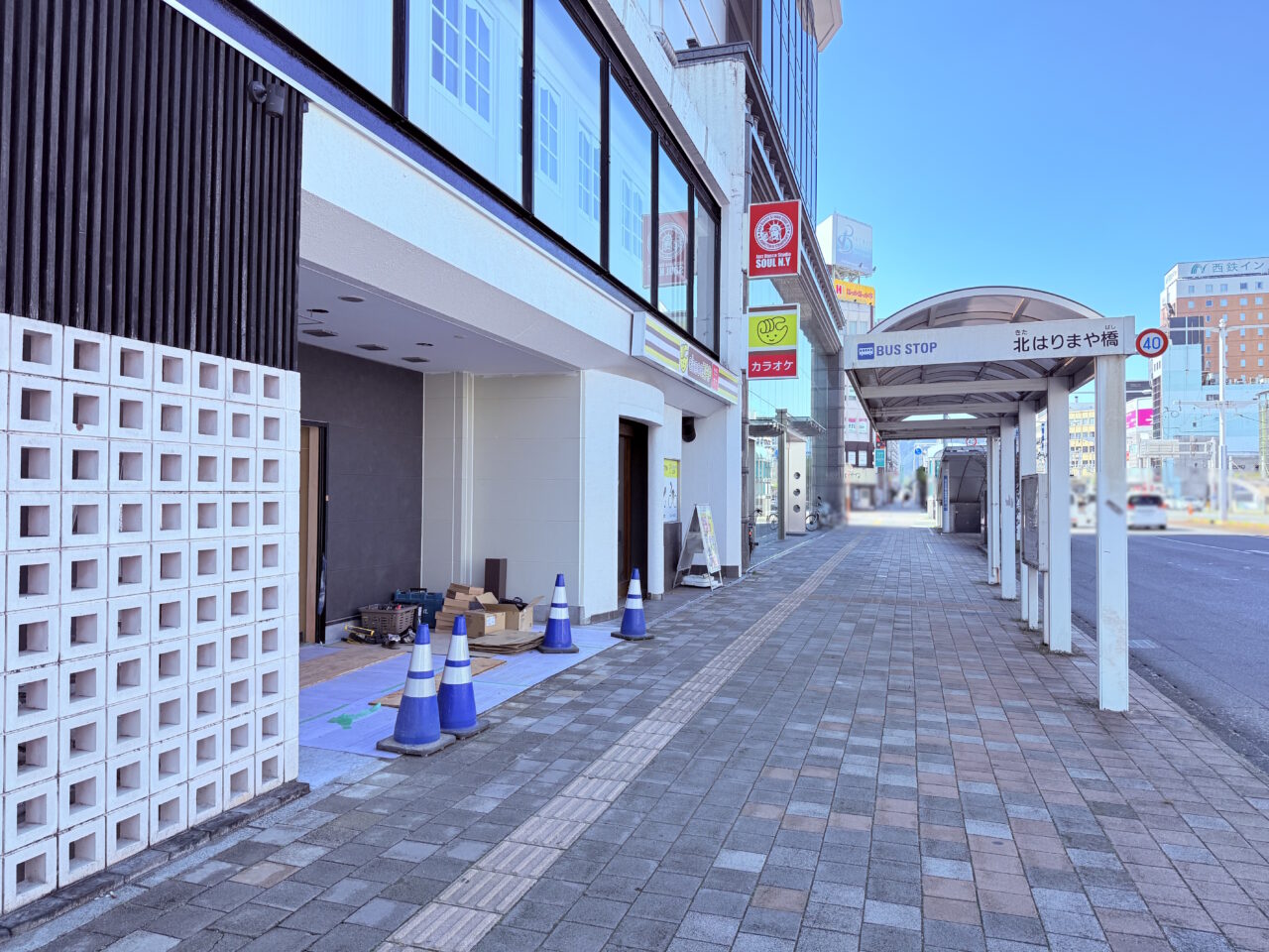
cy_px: 476
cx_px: 634
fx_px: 880
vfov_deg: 56.8
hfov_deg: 71.6
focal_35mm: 24
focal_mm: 6.76
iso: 100
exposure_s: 1/1812
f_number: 1.78
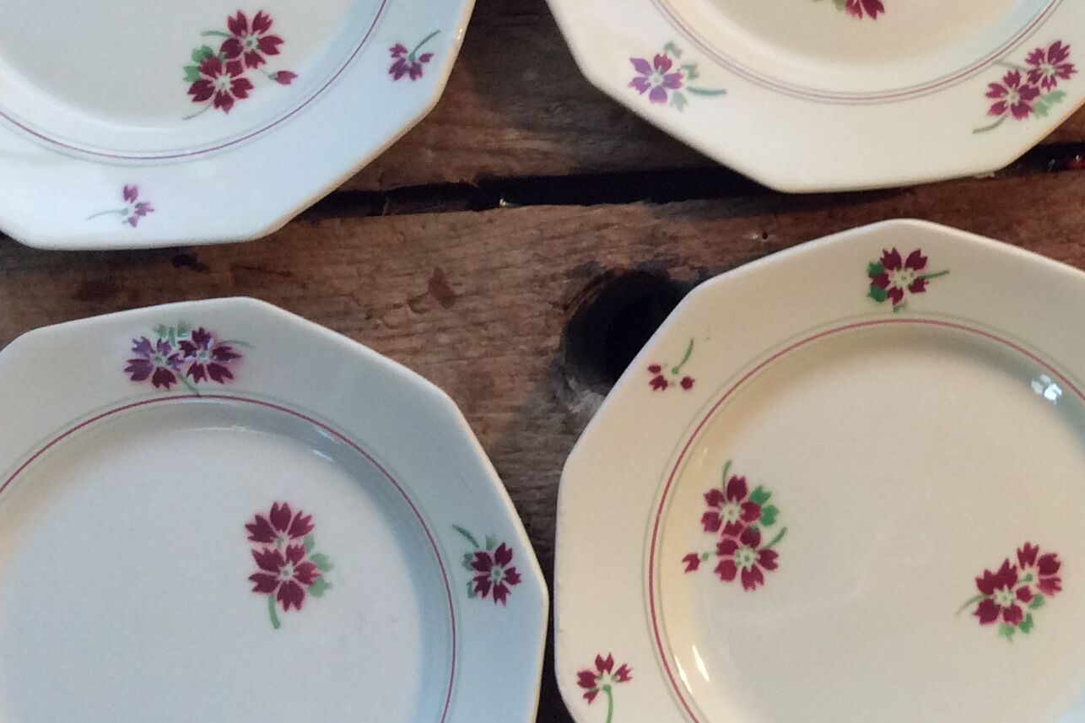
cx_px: 1033
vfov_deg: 20.2
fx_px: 2019
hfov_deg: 28.6
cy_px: 223
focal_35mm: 67
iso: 80
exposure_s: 1/25
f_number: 2.4
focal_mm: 3.3
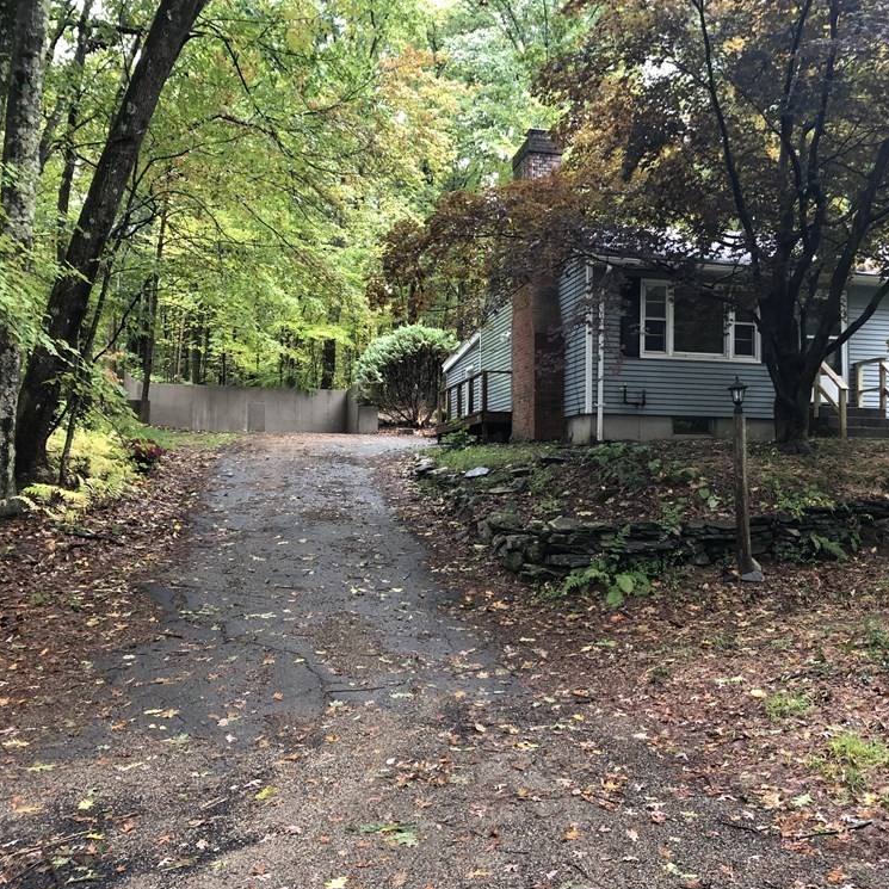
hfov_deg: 48.2
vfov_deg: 48.4
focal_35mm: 34
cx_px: 532
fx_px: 988
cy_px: 439
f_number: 1.8
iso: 32
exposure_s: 1/30
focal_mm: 3.99
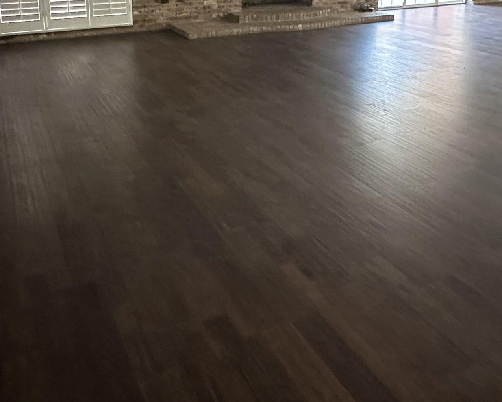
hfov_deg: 52.8
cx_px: 254
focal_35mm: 34
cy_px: 29
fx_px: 505
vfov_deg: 39.7
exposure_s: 1/60
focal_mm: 2.22
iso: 800
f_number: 2.2
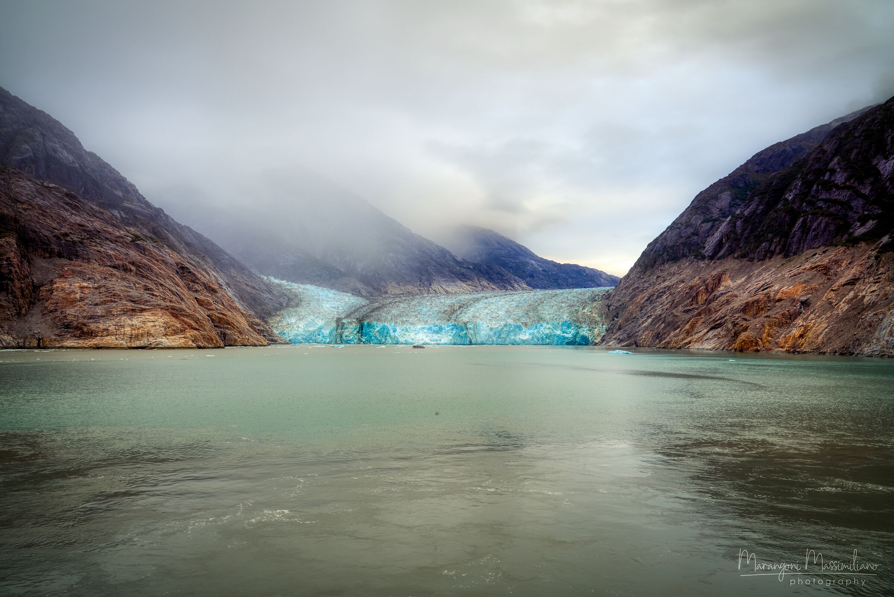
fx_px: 695
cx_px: 447
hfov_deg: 65.5
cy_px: 298
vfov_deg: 46.4
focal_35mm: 28
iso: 100
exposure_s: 1/30
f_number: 11
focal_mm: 28
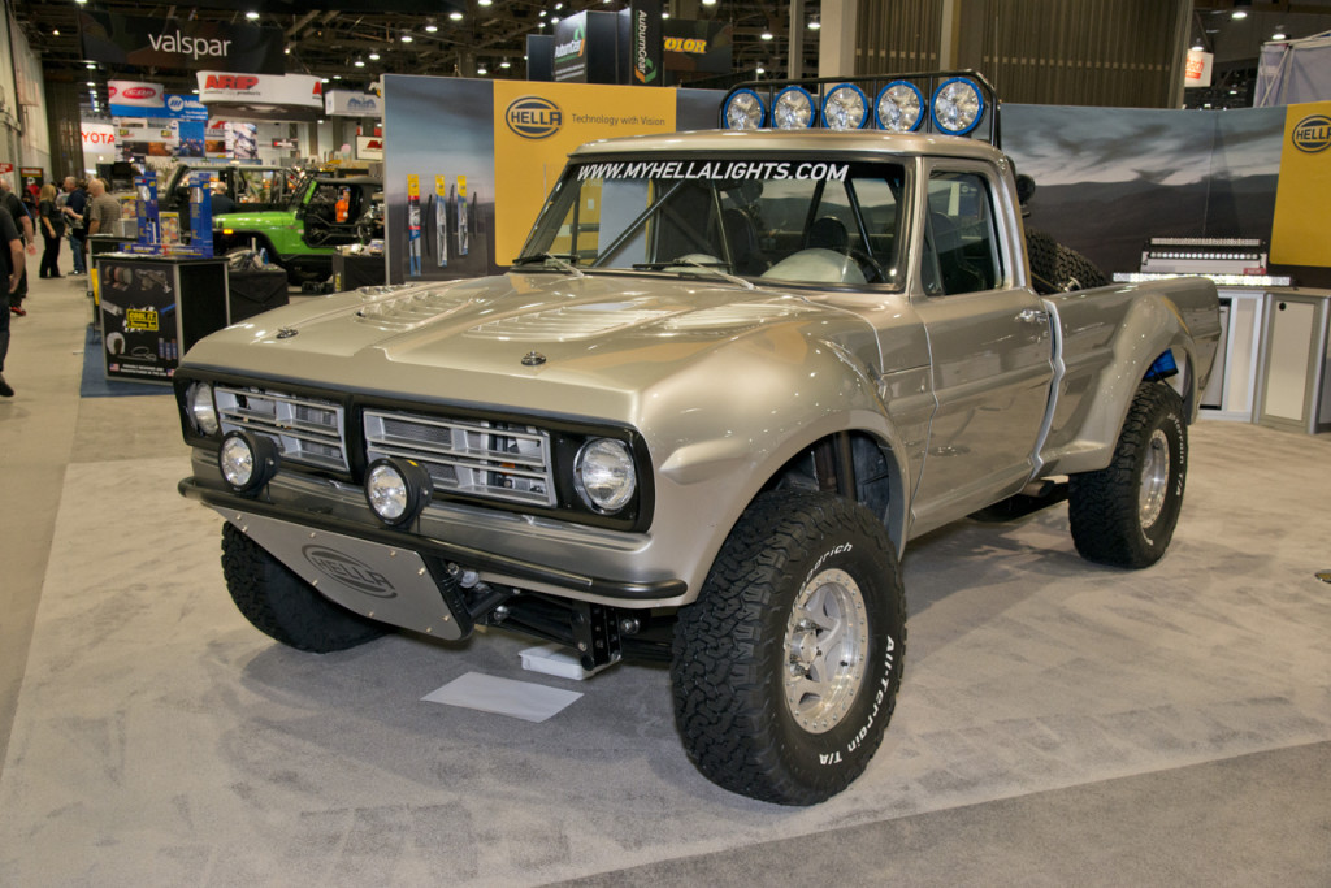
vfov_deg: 37.9
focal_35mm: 35
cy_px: 444
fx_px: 1294
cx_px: 666
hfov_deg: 54.4
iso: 1250
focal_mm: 35
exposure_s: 1/60
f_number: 8
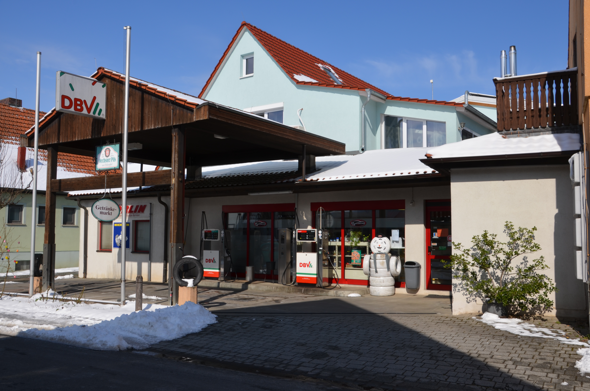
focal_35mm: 33
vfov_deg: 39.8
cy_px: 196
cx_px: 295
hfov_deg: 57.3
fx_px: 540
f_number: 13
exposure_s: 1/200
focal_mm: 22
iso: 100
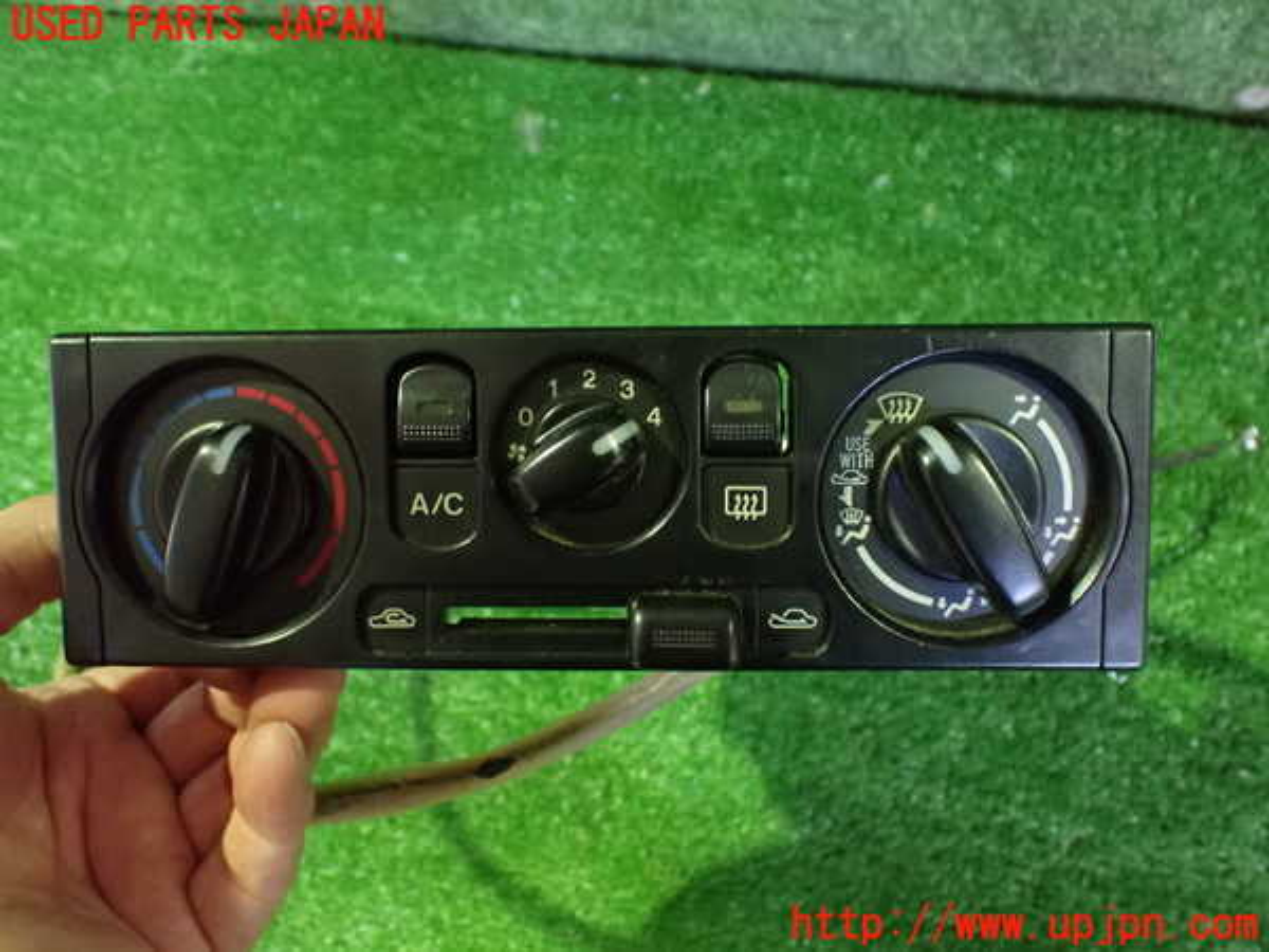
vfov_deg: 46.8
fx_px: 1100
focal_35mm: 30
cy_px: 476
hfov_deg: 60.0
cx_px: 634
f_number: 2.3
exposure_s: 1/30
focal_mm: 5.4
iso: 1600
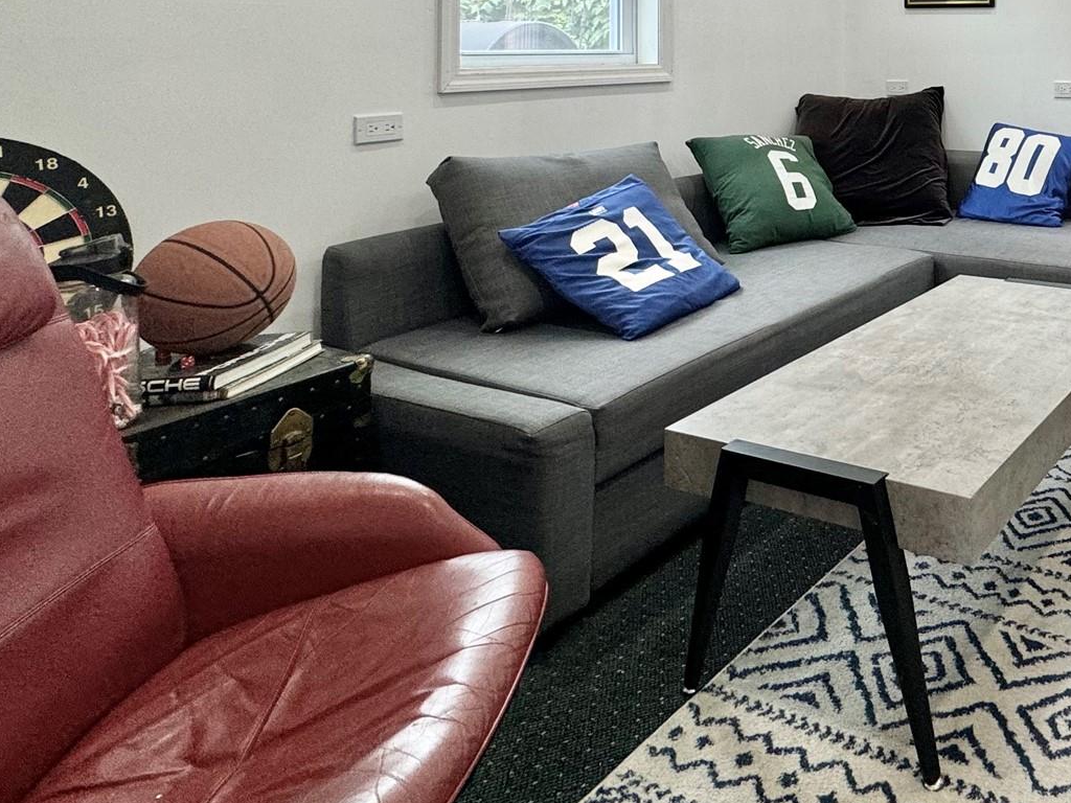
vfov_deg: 44.0
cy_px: 40
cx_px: 998
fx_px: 866
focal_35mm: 28
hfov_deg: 53.9
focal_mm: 2.22
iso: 125
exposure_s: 1/120
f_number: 2.2
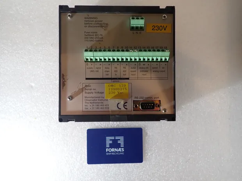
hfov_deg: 69.4
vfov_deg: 54.9
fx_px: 175
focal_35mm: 25
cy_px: 90
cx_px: 121
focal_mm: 4.5
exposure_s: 1/125
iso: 160
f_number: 2
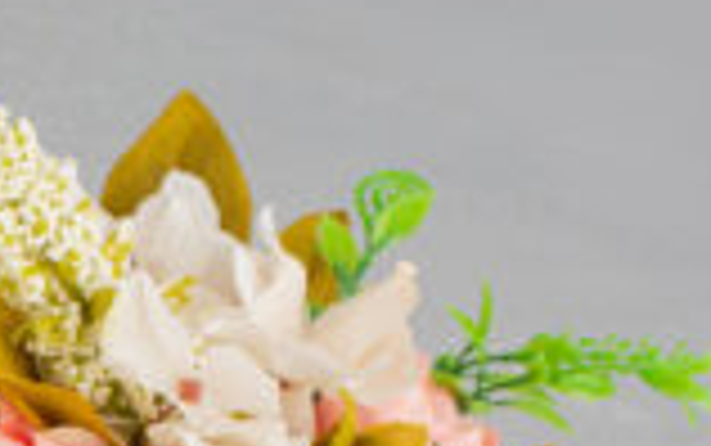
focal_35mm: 194
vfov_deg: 6.6
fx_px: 3762
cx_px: -482
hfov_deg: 10.3
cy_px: 876
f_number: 10
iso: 320
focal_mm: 50
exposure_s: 1/100
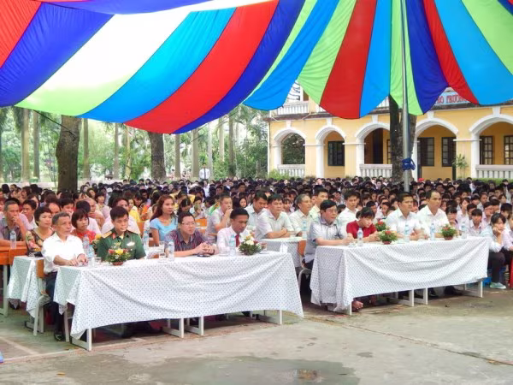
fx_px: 904
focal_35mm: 61
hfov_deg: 31.7
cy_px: 192
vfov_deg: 24.0
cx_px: 256
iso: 125
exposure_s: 1/50
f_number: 4
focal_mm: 10.9
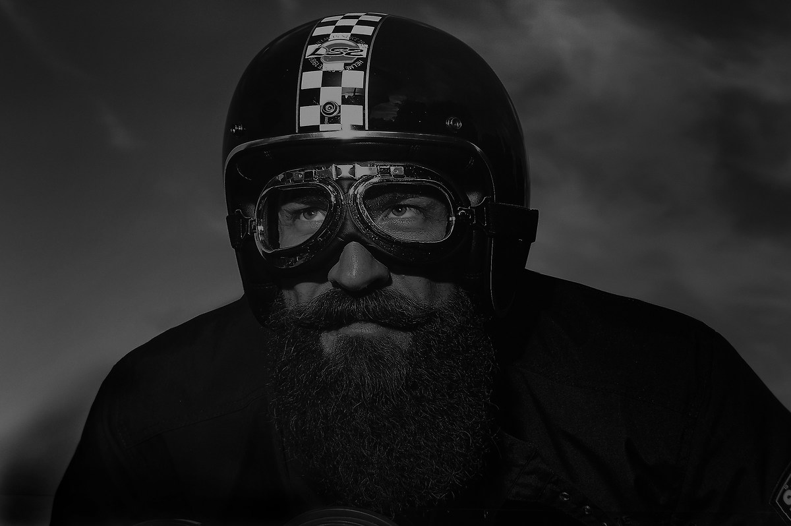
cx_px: 396
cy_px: 263
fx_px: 746
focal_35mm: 34
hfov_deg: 55.8
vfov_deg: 38.8
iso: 200
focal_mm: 34
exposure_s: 1/50
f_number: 4
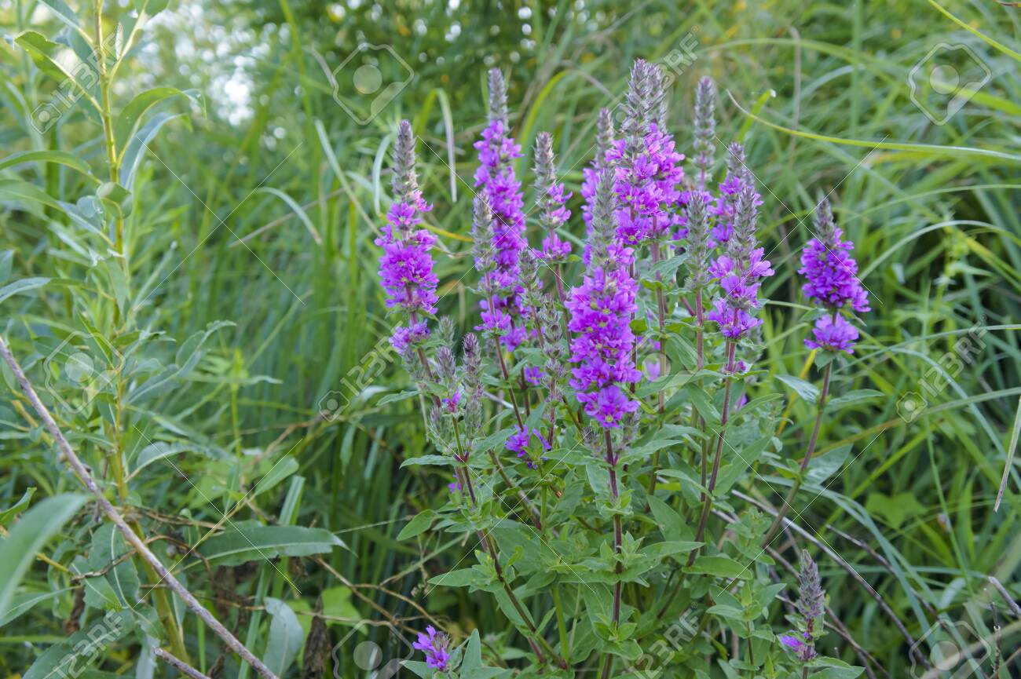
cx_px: 510
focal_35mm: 42
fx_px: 1190
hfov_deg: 46.4
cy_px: 340
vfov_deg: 31.9
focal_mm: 28
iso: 400
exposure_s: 1/250
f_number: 4.5
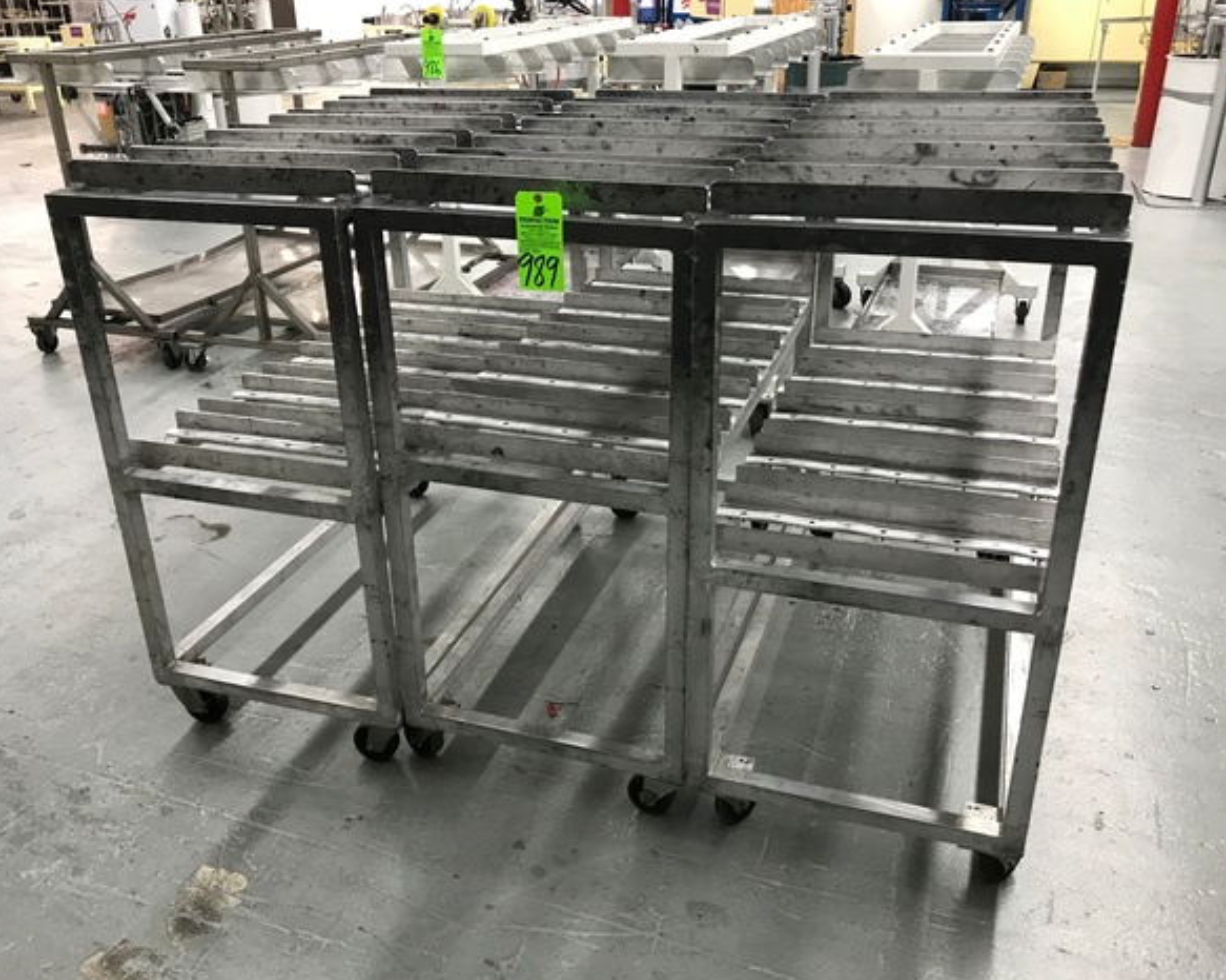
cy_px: 484
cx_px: 578
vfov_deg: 48.5
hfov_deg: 58.7
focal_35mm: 30
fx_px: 1088
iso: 32
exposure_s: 1/24
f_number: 1.8
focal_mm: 3.99
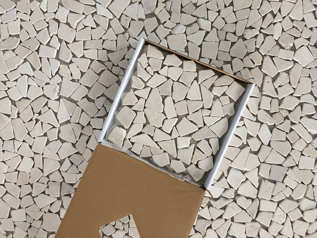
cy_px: 119
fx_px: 266
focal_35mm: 29
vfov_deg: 48.2
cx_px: 158
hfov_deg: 61.7
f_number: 2.2
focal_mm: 4.15
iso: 125
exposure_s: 1/33
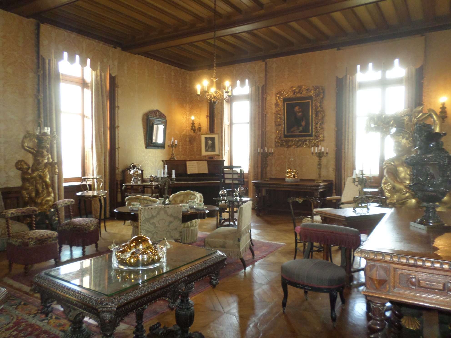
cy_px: 169
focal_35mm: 25
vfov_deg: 54.9
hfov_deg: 69.4
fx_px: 326
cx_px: 226
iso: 240
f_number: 2.5
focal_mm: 4.5
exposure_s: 1/30
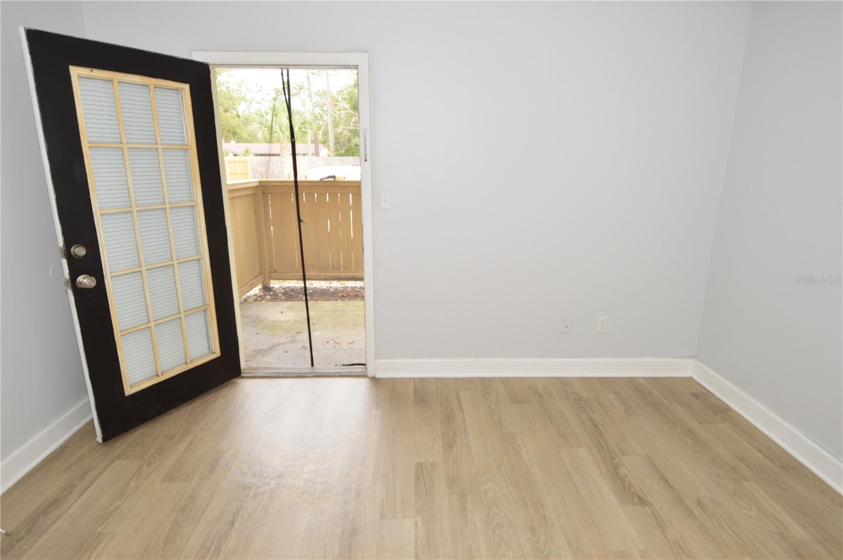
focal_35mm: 18
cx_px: 422
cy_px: 280
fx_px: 421
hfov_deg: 90.1
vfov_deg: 67.3
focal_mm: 12
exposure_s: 1/100
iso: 400
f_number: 5
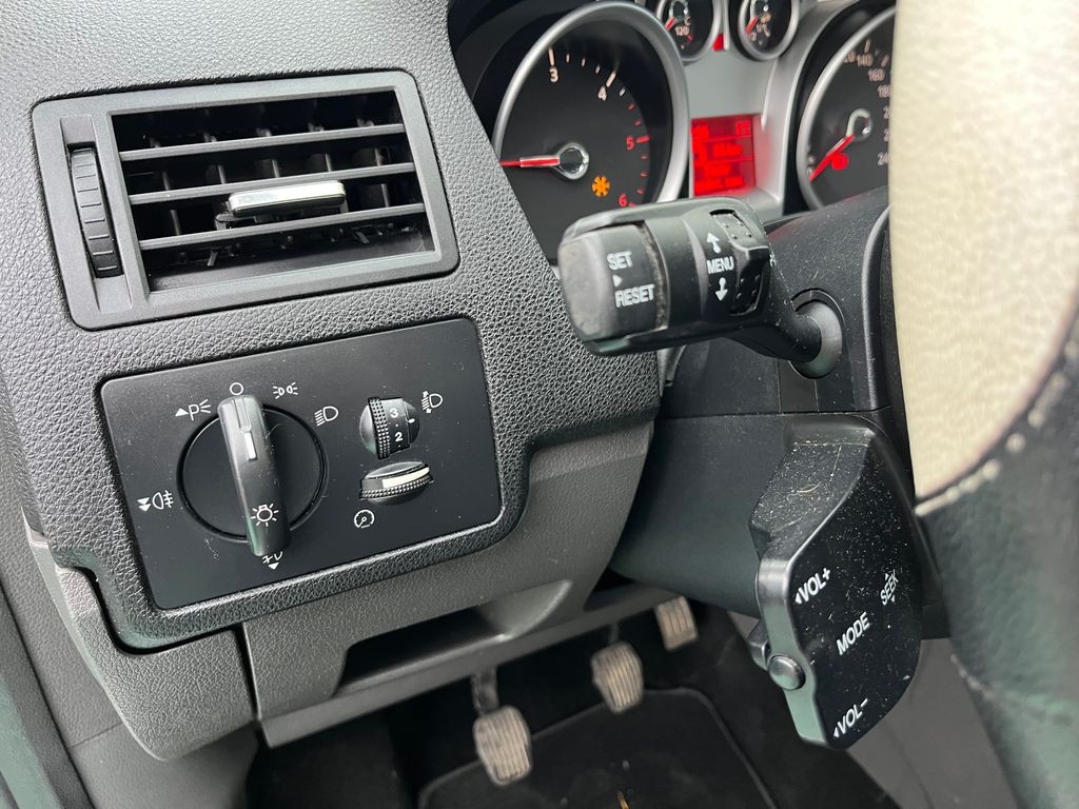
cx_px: 540
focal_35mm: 26
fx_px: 810
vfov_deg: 53.1
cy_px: 404
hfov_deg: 67.3
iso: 320
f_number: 1.6
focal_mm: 5.1
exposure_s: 1/60
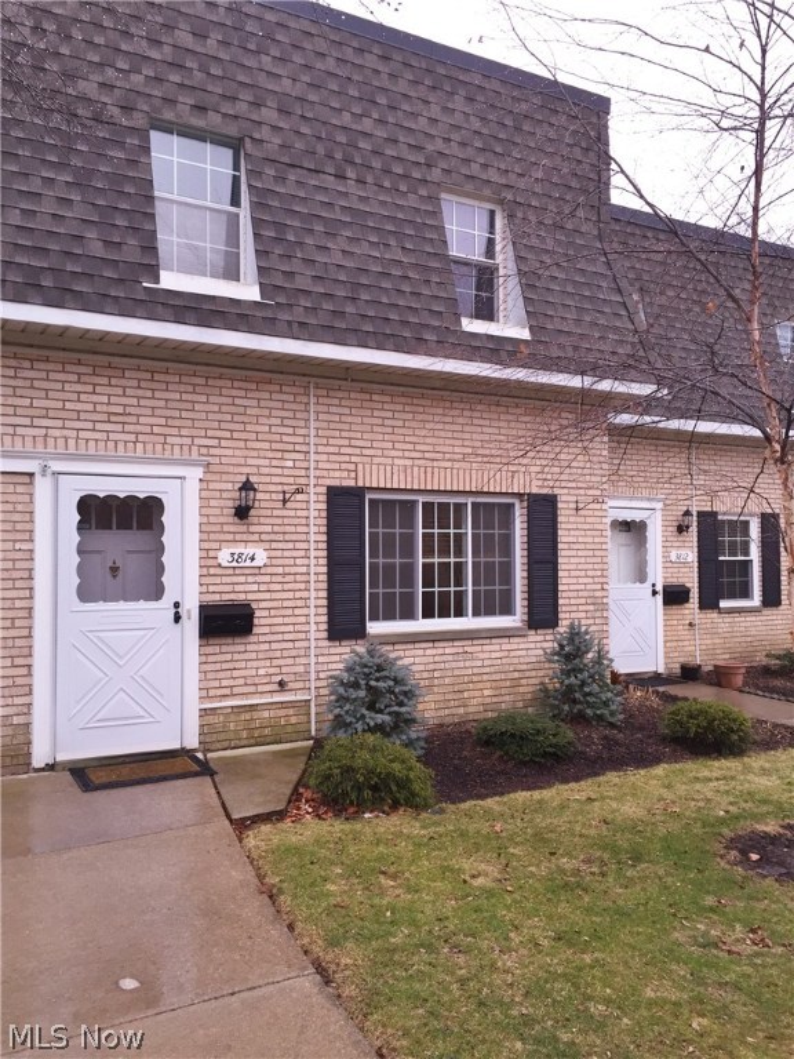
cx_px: 397
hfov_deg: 48.2
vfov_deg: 61.7
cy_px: 530
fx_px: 887
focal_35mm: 29
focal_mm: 4.15
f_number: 2.2
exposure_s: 1/120
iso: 50
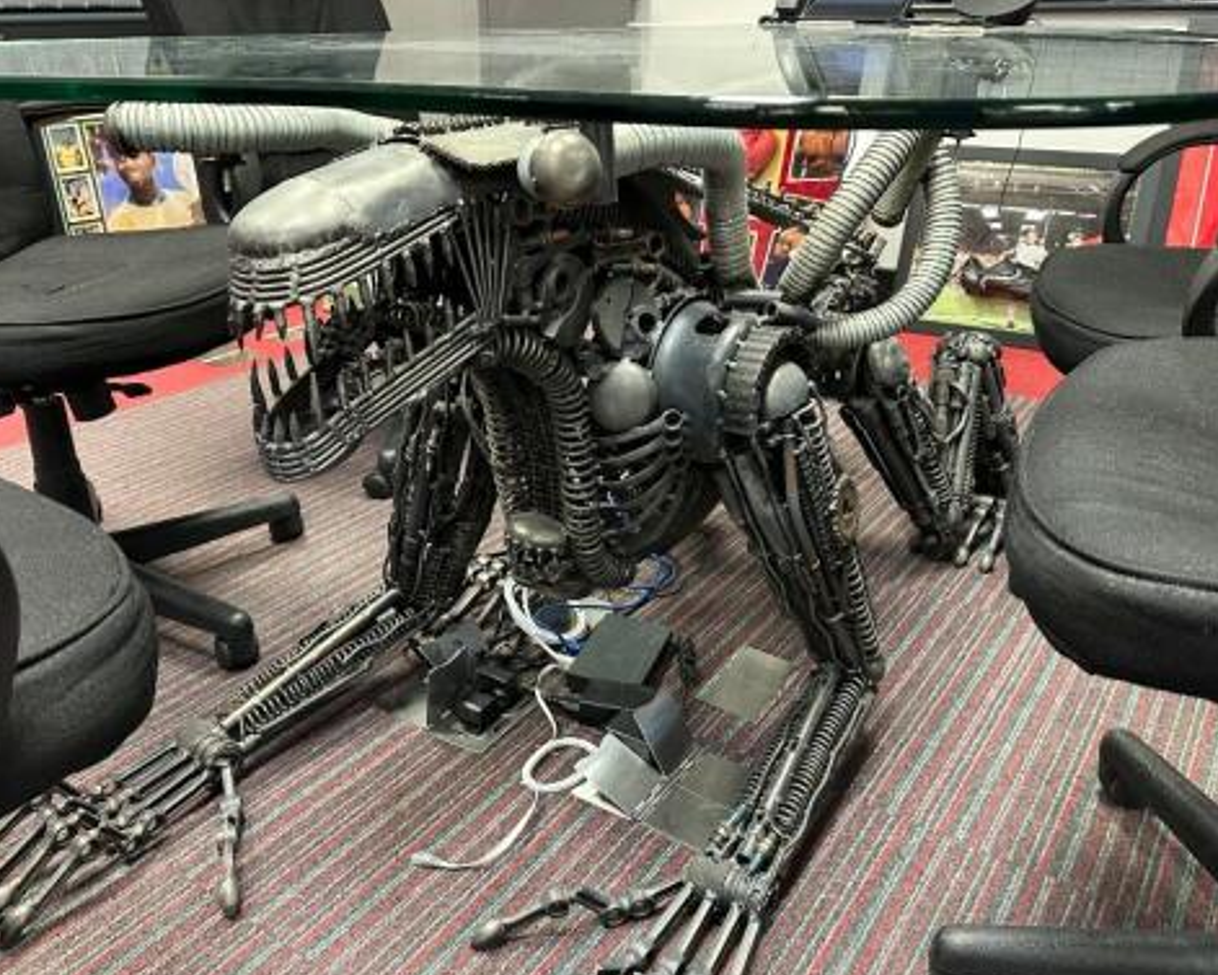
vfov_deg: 49.9
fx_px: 1046
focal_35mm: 29
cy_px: 436
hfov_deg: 60.4
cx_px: 609
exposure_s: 1/50
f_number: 1.78
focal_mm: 6.86
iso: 400
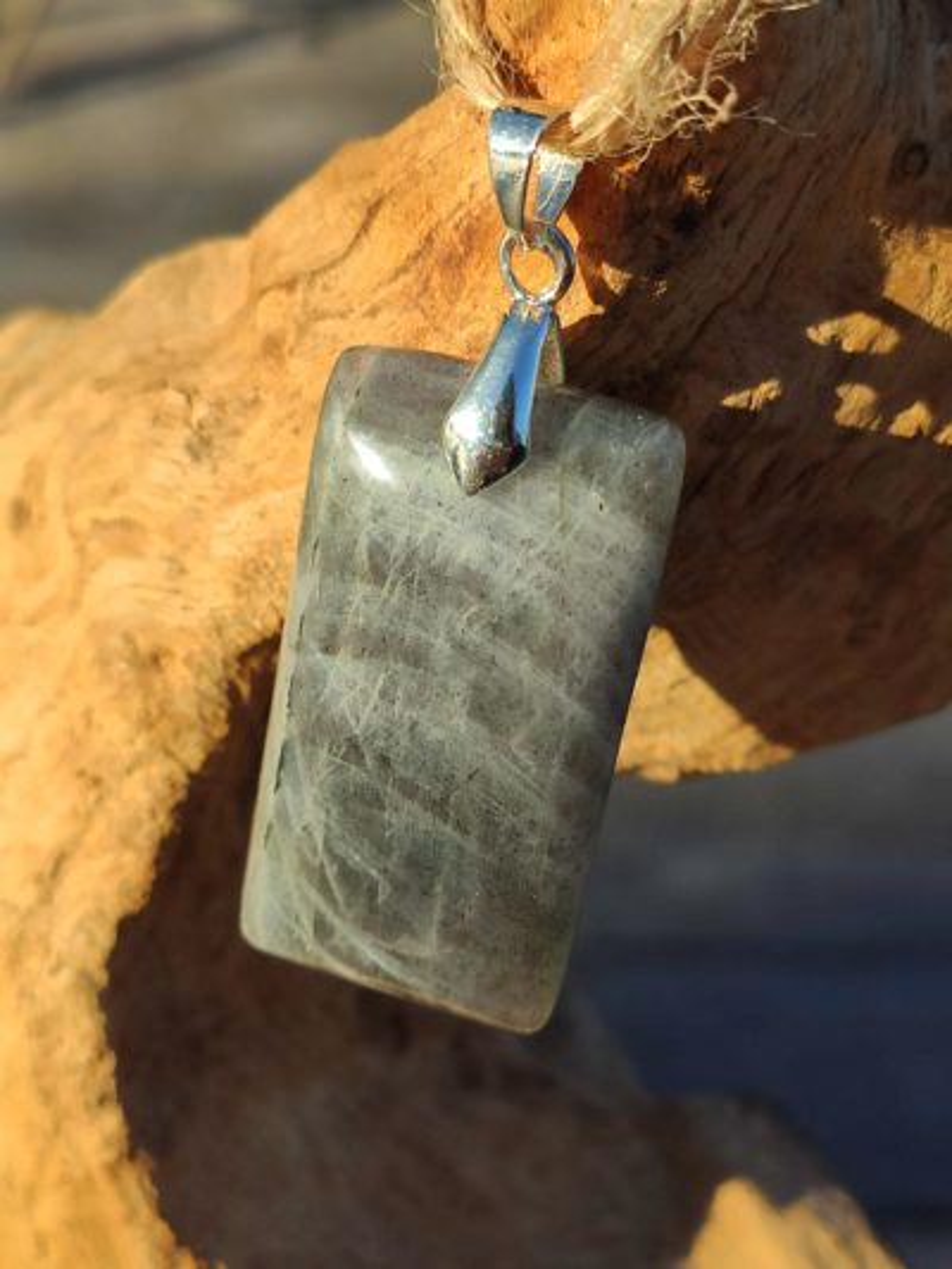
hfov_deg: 53.1
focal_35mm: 26
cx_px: 476
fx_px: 953
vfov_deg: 67.3
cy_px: 634
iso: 112
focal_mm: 4.77
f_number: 1.75
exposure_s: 1/1168
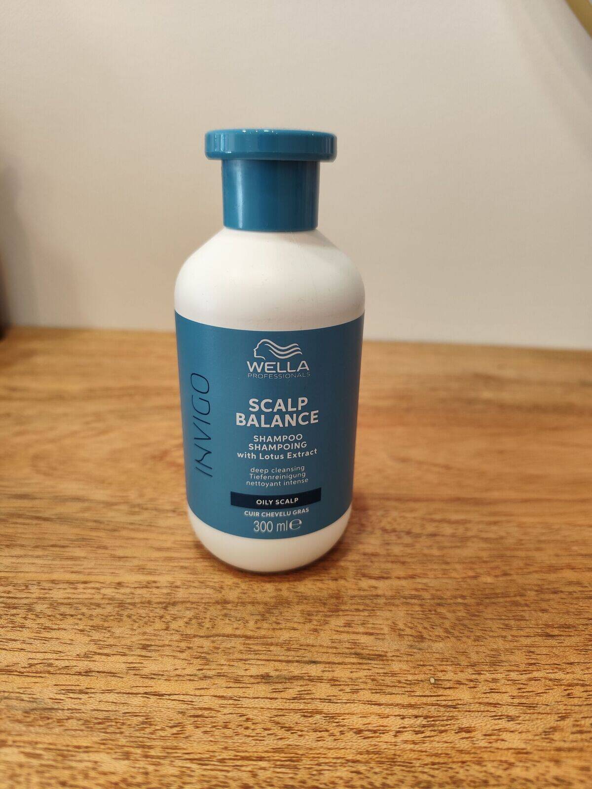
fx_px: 524
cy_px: 394
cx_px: 296
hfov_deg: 58.9
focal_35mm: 23
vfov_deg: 73.9
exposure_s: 1/100
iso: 320
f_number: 1.65
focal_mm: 6.19
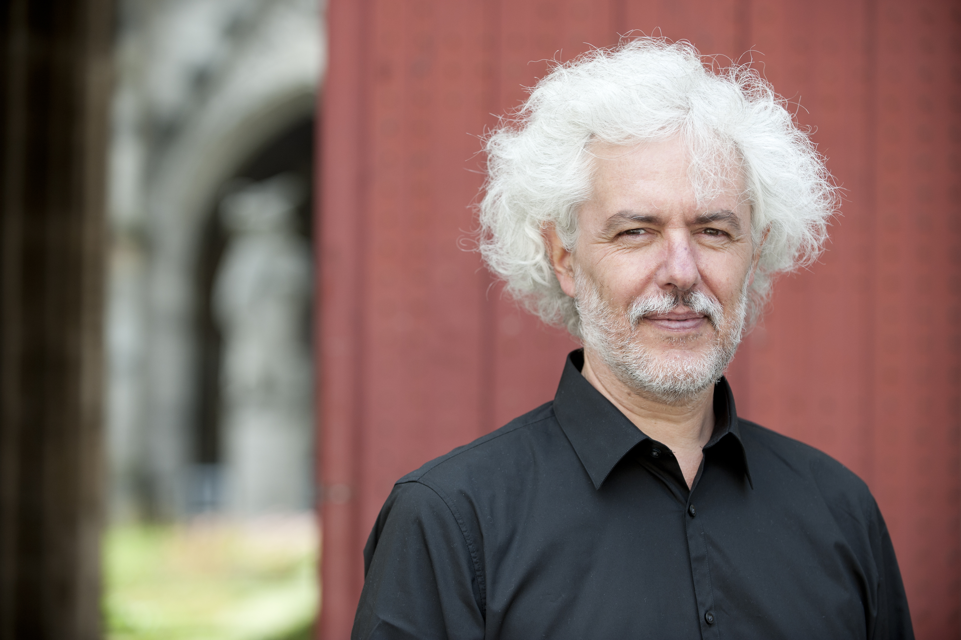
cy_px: 320
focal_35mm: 105
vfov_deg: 13.0
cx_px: 480
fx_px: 2803
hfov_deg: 19.5
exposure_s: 1/640
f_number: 3.2
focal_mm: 105
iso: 400
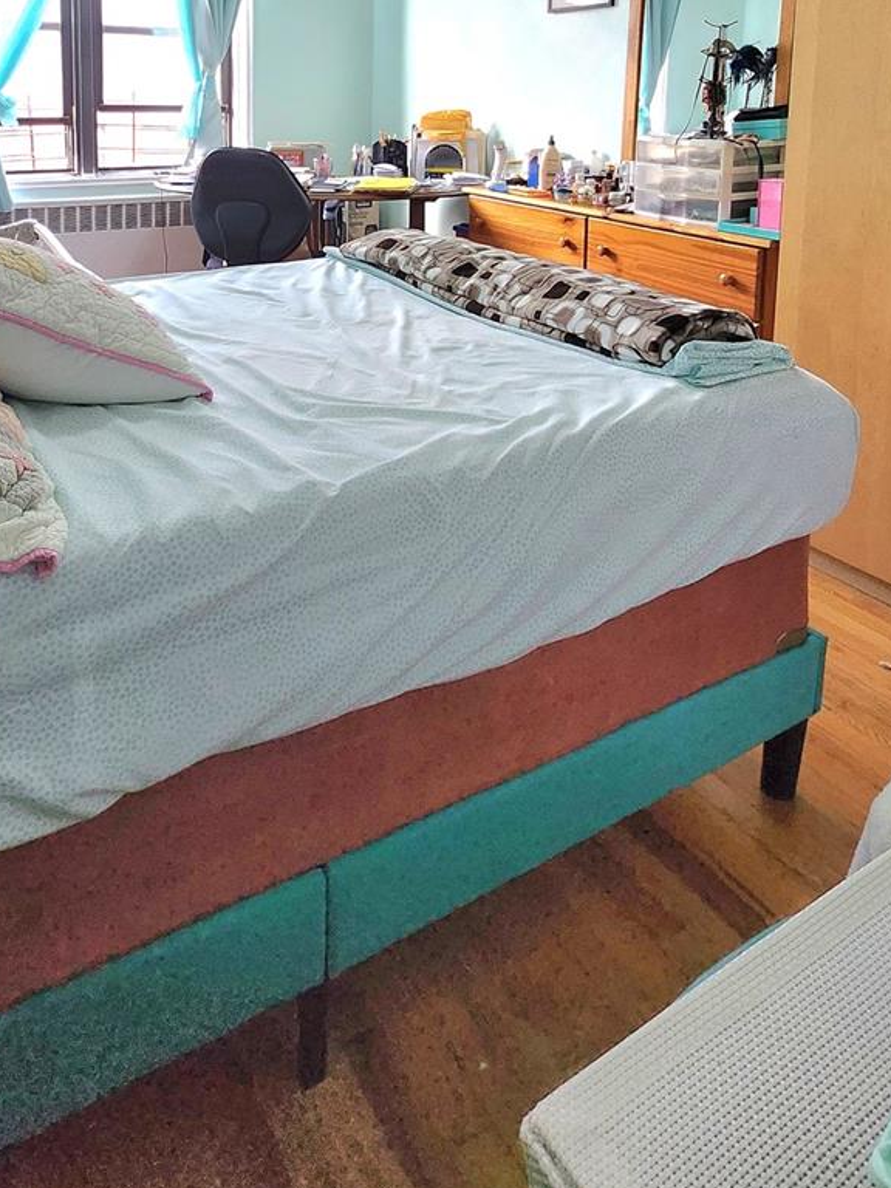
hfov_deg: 52.9
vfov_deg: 59.6
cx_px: 379
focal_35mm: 26
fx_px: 892
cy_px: 170
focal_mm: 1.74
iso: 200
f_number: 2.2
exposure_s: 1/60.2
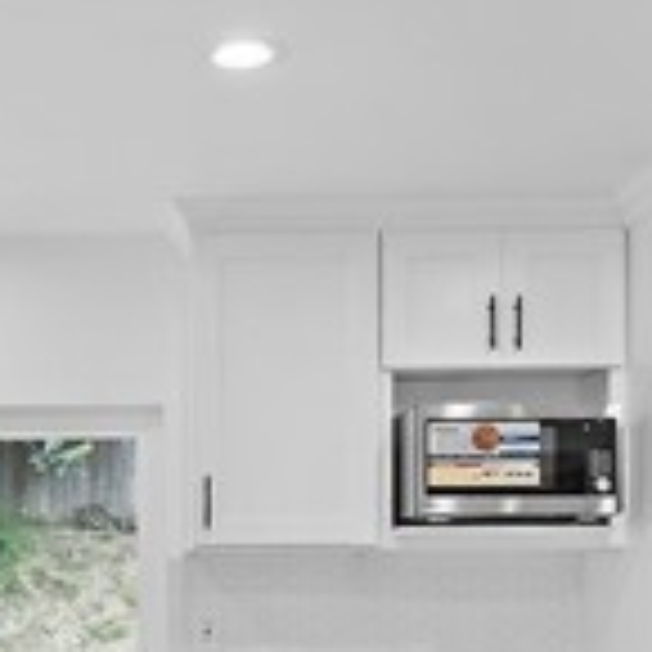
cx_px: 81
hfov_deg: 27.7
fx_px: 1279
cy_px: 630
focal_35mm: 60
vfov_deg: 27.2
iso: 1000
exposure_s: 1/15
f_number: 5.6
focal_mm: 16
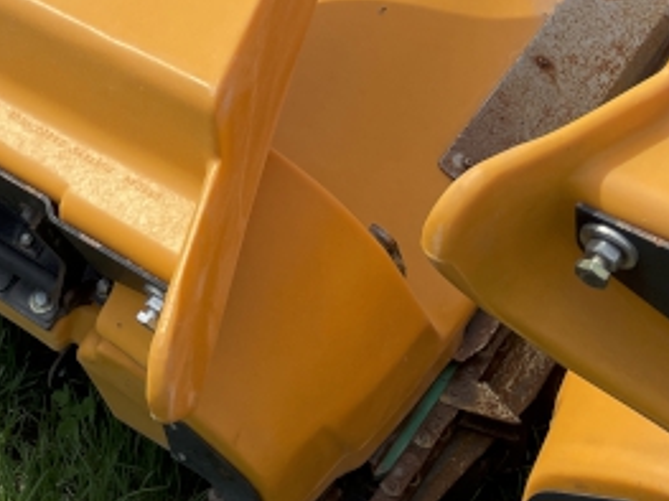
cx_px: -137
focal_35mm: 79
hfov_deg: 22.7
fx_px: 1526
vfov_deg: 17.1
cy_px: -214
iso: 32
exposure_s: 1/3205
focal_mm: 4.2
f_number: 1.6
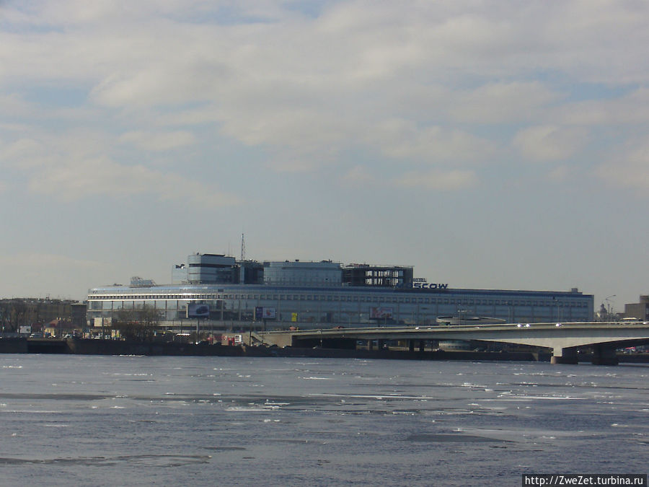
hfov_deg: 18.7
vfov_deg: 14.1
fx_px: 1969
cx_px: 324
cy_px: 244
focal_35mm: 105
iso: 80
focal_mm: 17.4
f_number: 10
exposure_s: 1/200
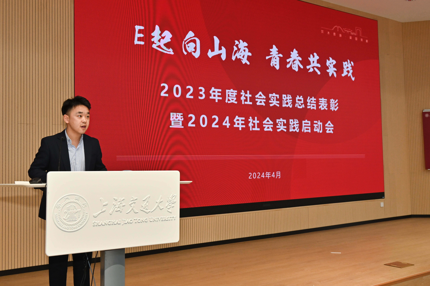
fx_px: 442
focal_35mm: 37
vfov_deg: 35.9
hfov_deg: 51.9
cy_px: 143
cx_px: 215
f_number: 5.6
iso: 250
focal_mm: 25
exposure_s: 1/125
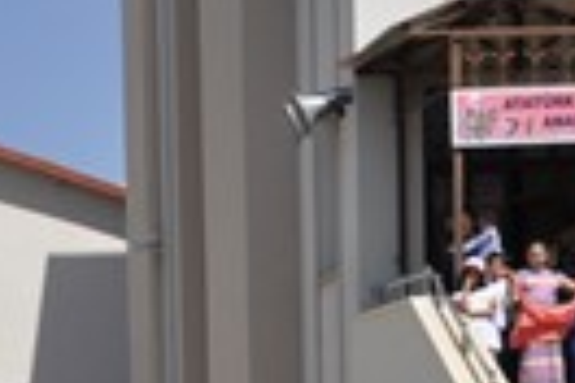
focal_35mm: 133
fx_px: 2124
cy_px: 635
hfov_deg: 15.0
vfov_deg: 9.9
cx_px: -78
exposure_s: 1/400
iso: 200
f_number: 10
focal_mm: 18
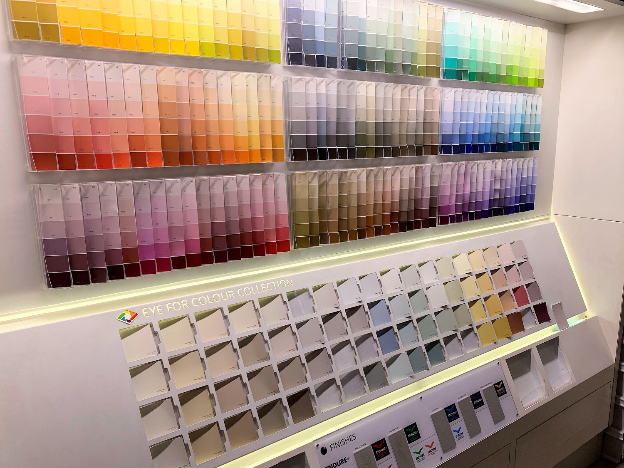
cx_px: 312
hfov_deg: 67.3
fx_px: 469
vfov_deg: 53.1
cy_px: 234
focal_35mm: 26
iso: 25
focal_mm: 4.25
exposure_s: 1/181
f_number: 1.8
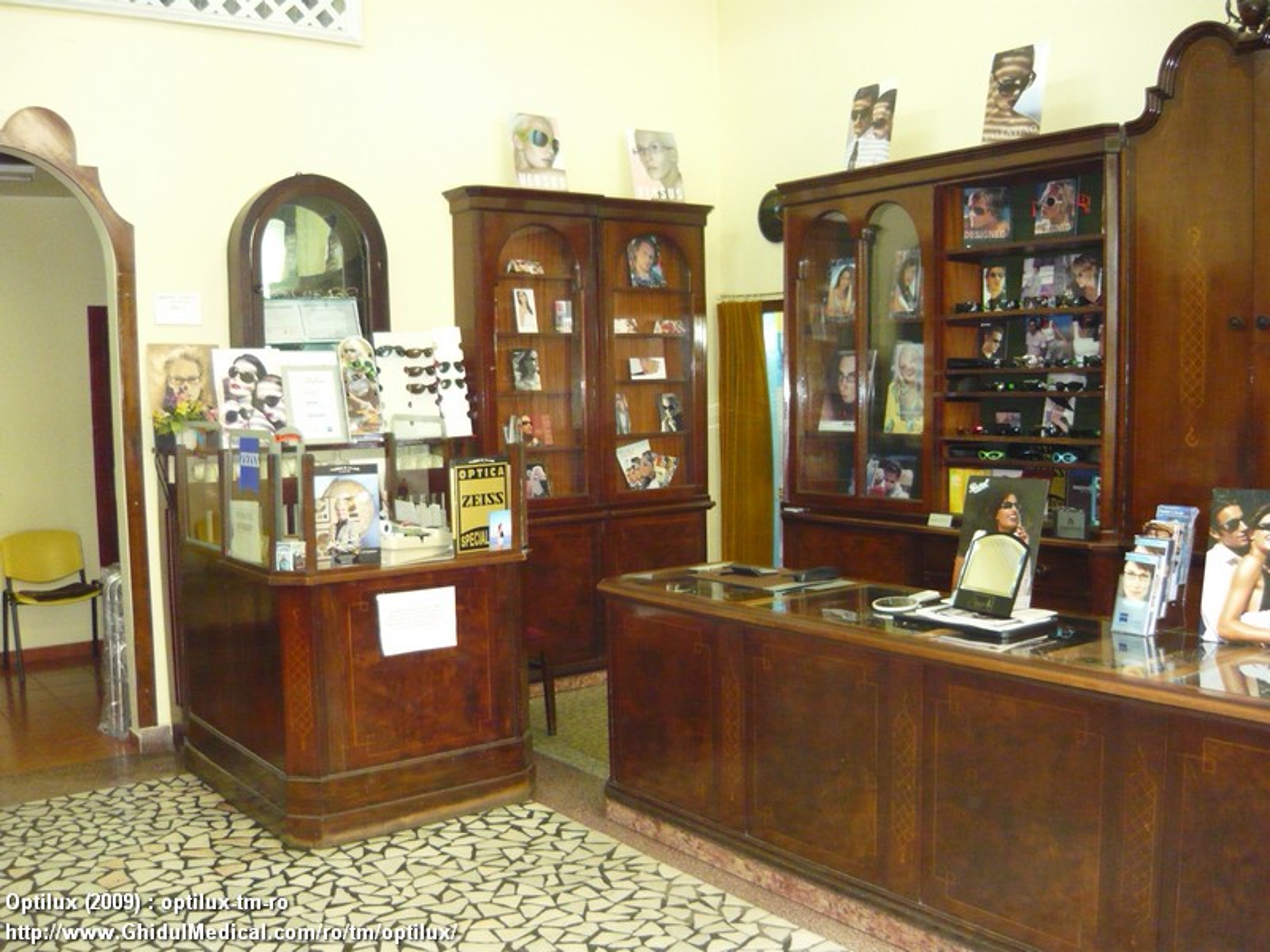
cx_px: 635
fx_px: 1211
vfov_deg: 42.9
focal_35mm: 33
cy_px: 476
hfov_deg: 55.4
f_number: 2.8
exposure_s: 1/30
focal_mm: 5.5
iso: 640
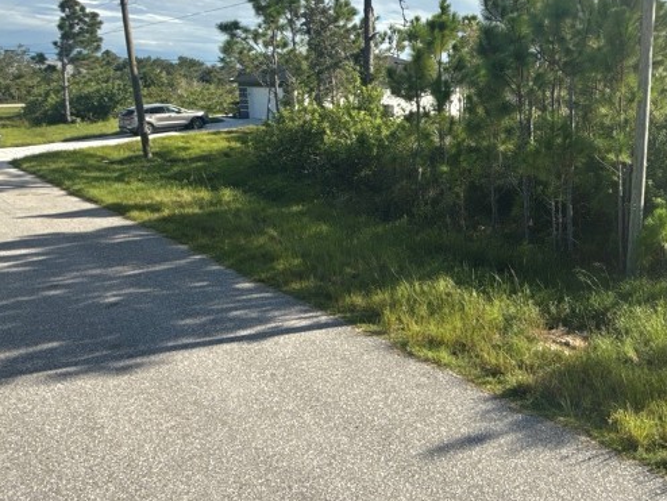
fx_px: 559
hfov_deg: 56.9
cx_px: 539
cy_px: 173
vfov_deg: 47.6
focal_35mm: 29
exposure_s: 1/1285
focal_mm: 2.22
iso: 64
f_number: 2.2
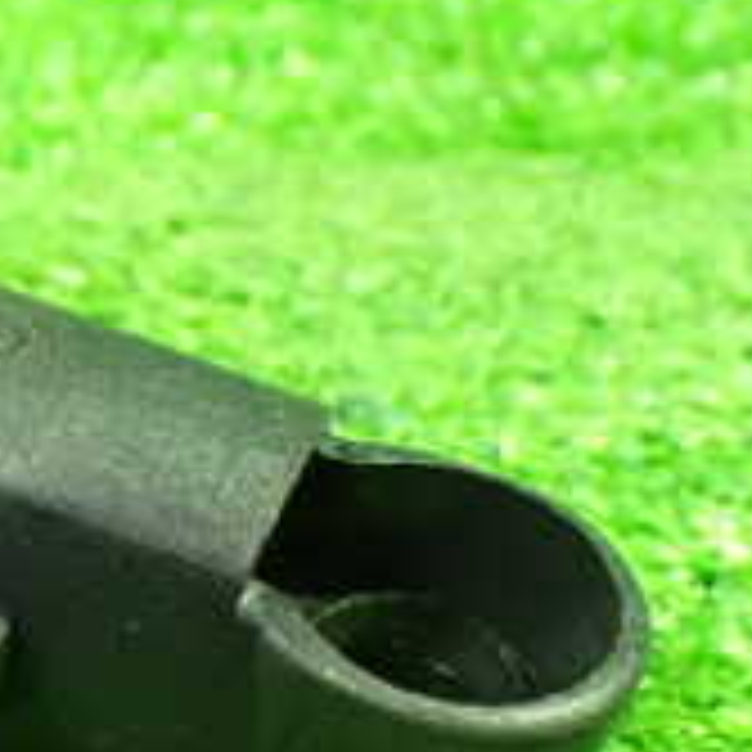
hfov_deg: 17.3
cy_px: 513
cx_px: -203
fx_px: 2335
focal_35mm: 95
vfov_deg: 18.2
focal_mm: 5.4
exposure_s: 1/30
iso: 1600
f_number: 2.3
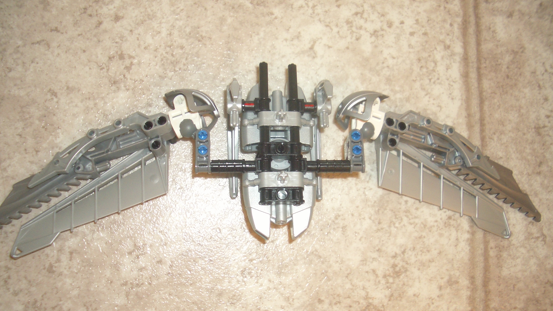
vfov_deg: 30.4
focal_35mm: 39
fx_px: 572
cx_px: 280
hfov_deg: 51.6
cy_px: 181
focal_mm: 5.8
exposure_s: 1/60
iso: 100
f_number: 2.6
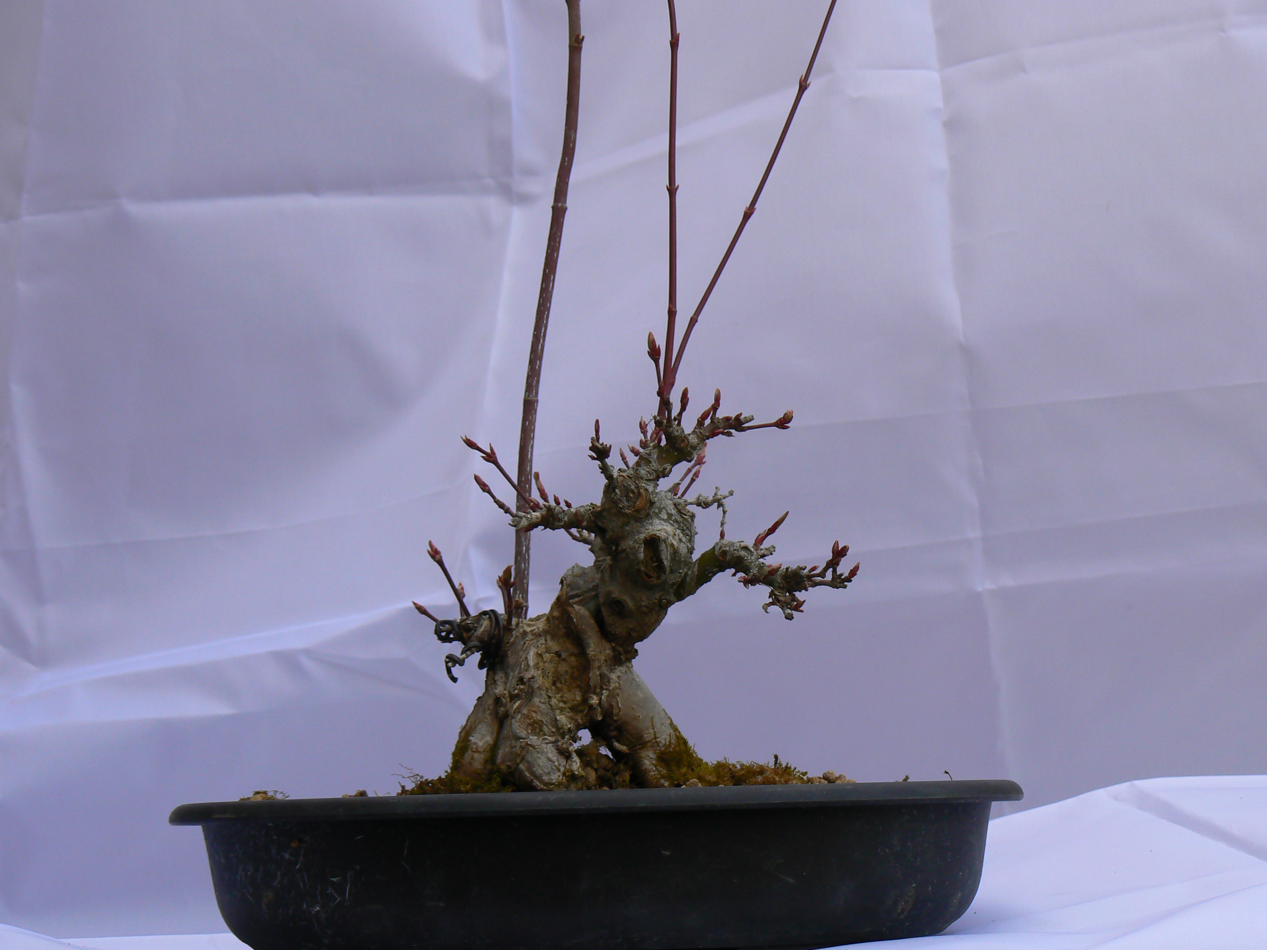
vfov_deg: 14.2
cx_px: 634
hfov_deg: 18.9
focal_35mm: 104
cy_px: 475
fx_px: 3807
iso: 80
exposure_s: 1/160
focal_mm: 17.3
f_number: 5.6
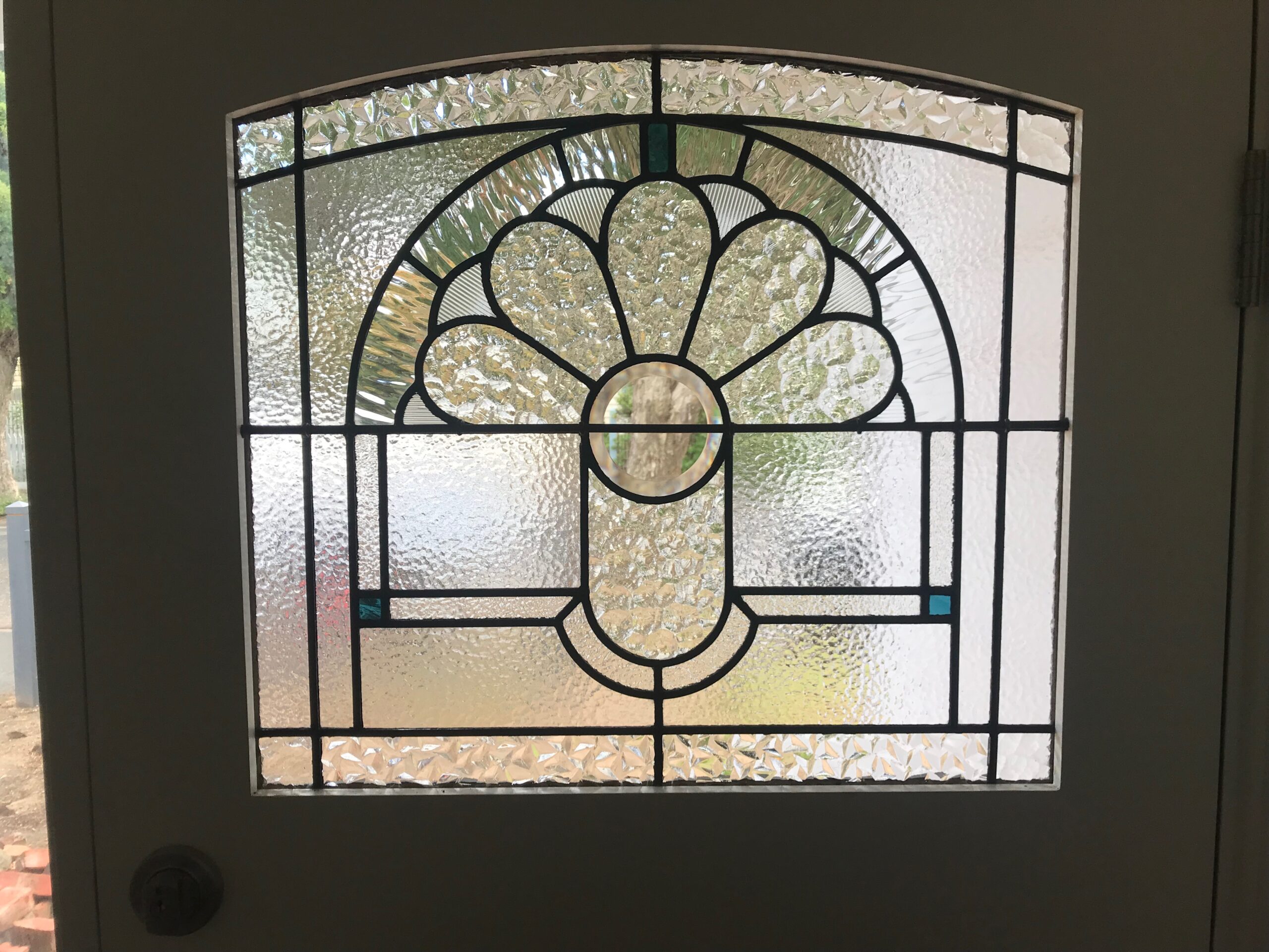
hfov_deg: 63.4
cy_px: 476
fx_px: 1026
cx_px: 634
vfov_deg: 49.7
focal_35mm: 28
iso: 20
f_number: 1.8
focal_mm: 3.99
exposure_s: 1/238
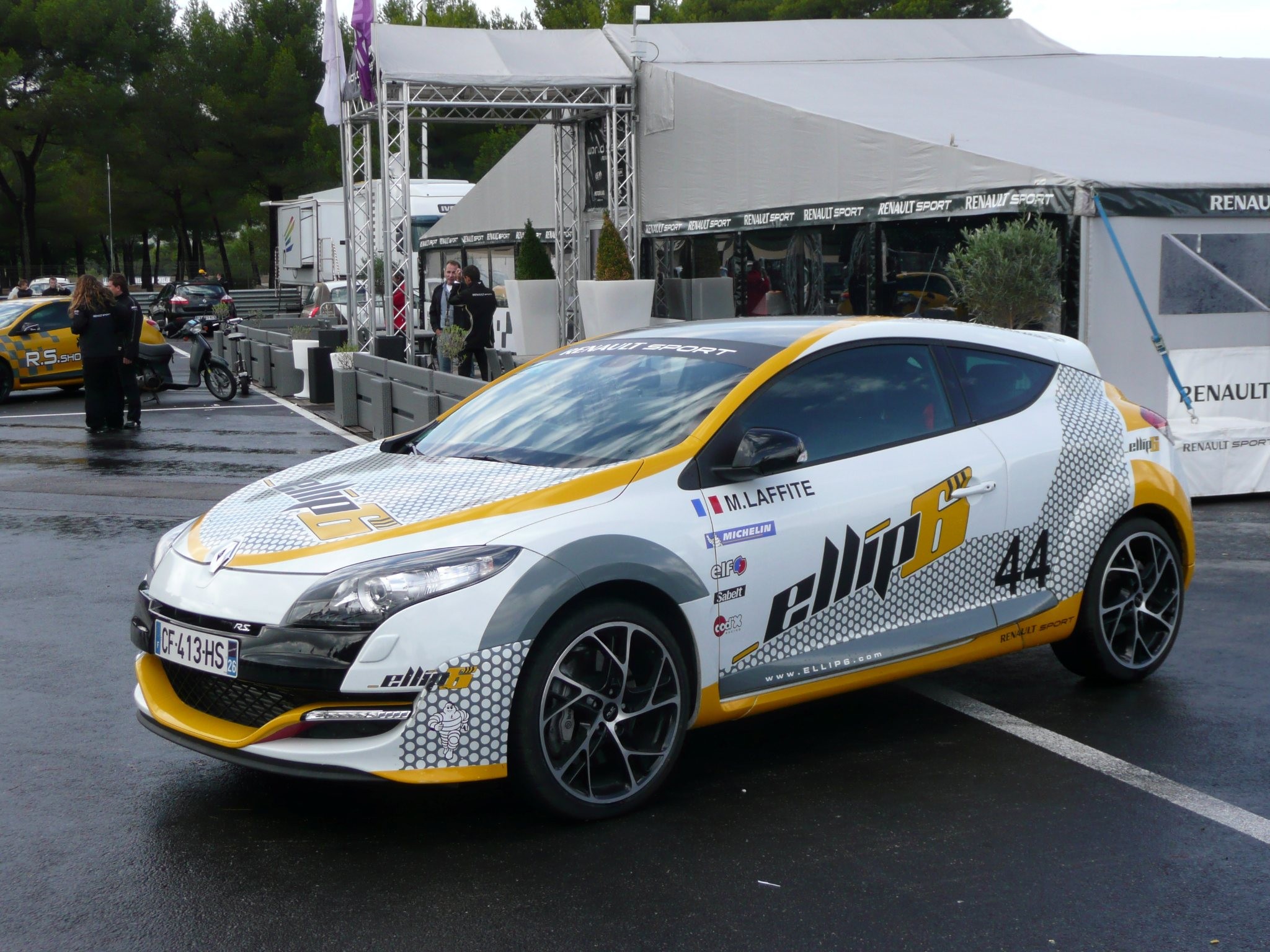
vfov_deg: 29.1
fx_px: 1834
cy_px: 476
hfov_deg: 38.2
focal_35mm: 50
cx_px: 635
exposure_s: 1/320
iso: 100
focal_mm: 8.2
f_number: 4.2
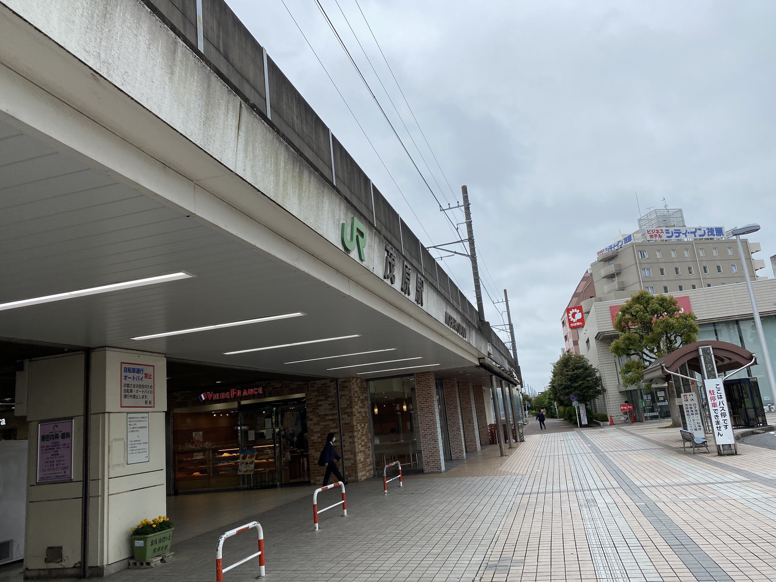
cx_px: 388
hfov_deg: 67.3
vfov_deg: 53.1
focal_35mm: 26
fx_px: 583
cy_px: 291
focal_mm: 4.25
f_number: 1.8
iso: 32
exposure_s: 1/2066
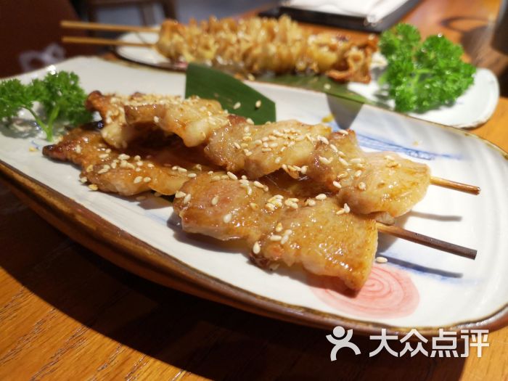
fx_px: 396
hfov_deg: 65.3
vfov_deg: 51.4
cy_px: 190
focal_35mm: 27
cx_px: 254
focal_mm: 3.95
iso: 200
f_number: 1.8
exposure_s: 1/33.3
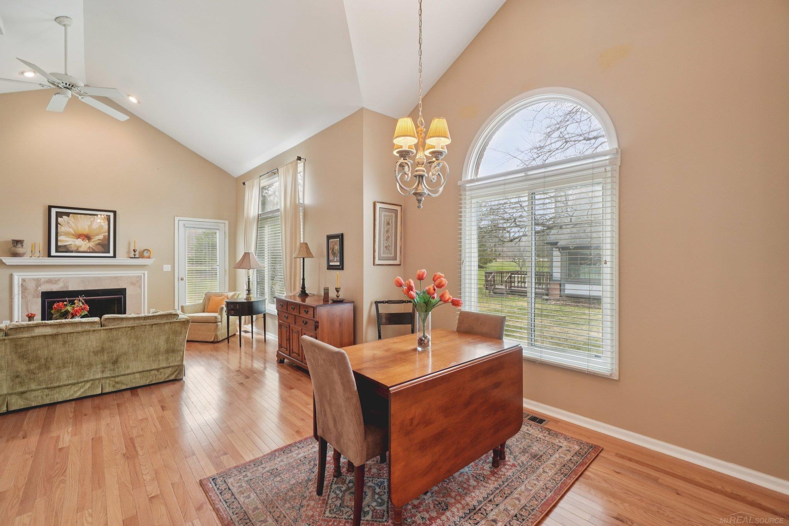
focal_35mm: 15
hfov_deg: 100.4
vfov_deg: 77.3
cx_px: 394
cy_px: 263
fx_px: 329
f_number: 8
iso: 400
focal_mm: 10
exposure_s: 1/20
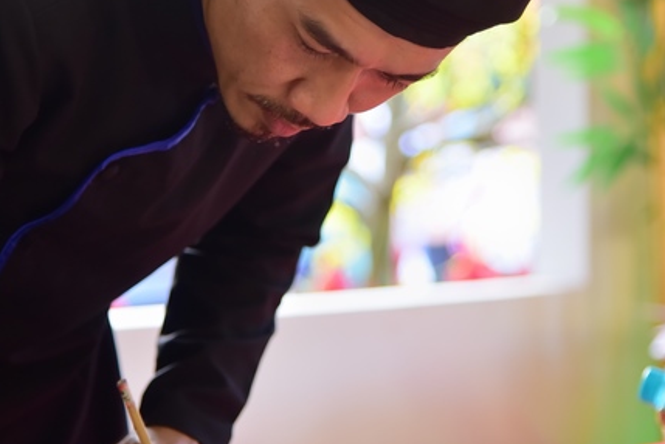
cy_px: 227
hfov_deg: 14.3
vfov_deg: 9.5
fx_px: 2660
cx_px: 334
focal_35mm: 144
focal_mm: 95
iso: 1000
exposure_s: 1/100
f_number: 4
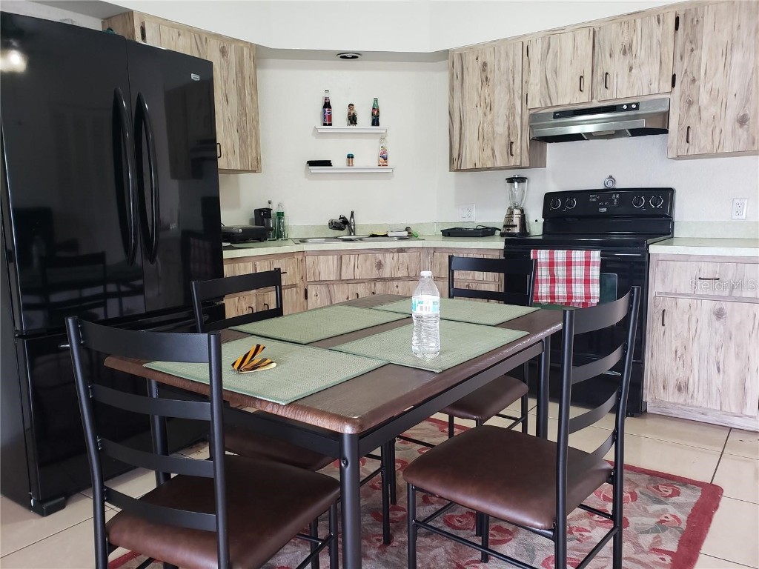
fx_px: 570
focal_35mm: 26
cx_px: 380
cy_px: 284
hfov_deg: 67.3
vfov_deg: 53.1
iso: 320
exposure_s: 1/40
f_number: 2.4
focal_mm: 4.3
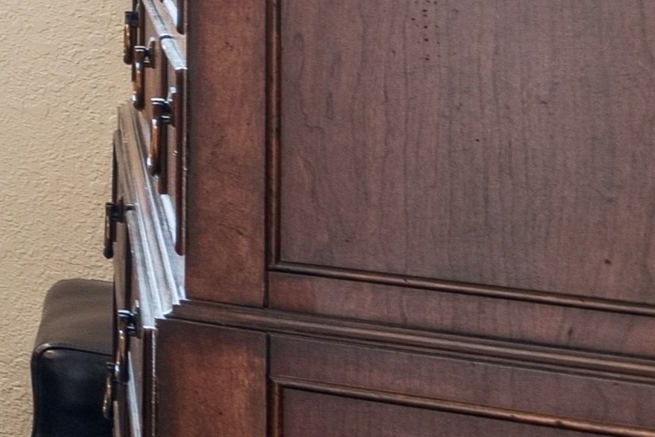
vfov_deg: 14.3
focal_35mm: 91
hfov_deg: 11.7
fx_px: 1656
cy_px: -154
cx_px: -1292
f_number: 6.3
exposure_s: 1/3
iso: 100
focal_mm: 10
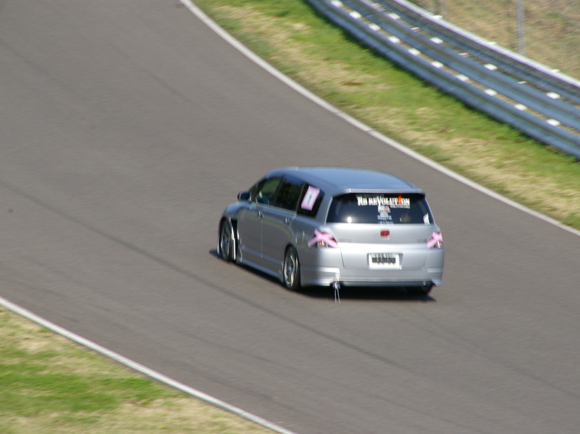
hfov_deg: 4.9
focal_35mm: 408
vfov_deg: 3.6
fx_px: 6833
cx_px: 313
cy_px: 217
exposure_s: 1/125
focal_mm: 250
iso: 200
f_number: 13
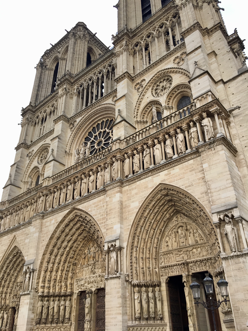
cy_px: 166
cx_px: 124
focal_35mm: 29
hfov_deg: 48.2
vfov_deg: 61.7
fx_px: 277
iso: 25
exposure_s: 1/276
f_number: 2.2
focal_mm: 4.15
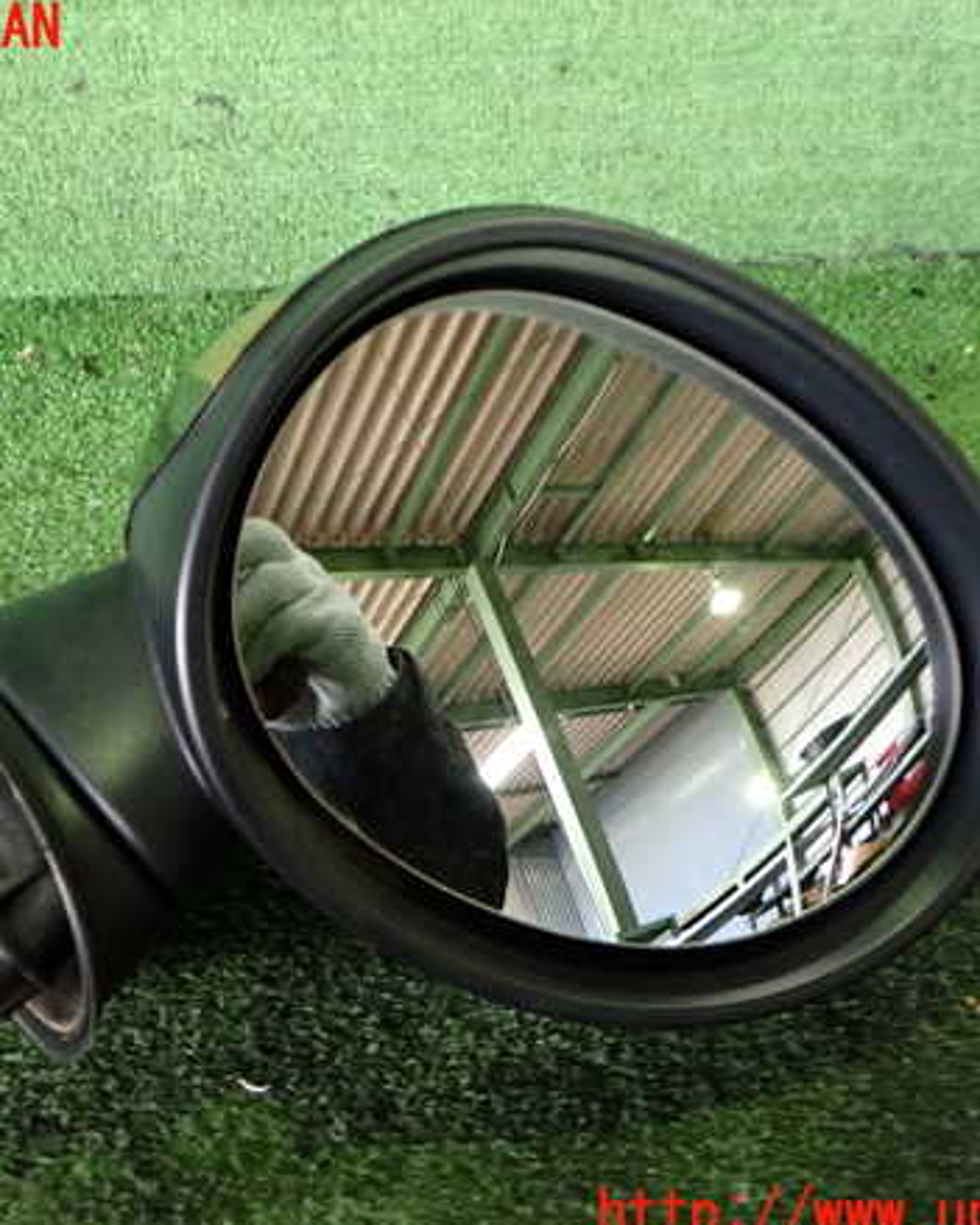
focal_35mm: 40
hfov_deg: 37.2
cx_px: 391
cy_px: 622
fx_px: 1451
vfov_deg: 45.8
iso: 640
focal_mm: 5.4
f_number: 2.3
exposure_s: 1/60
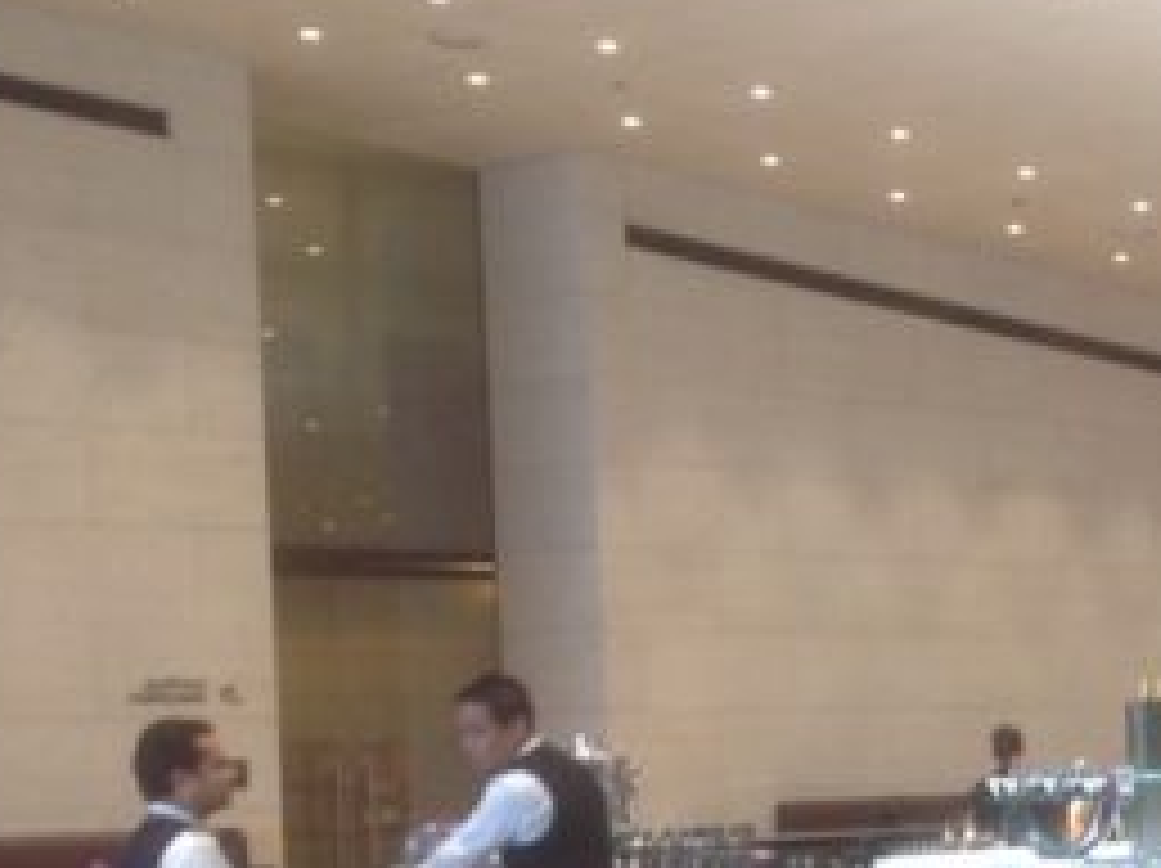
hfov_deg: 19.8
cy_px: 872
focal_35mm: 93
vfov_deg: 15.6
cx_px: 1404
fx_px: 3116
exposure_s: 1/17
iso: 80
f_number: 2.4
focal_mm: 4.28
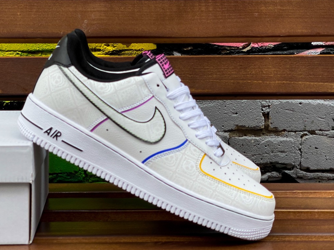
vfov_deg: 18.4
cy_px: 119
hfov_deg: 24.4
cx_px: 148
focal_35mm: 80
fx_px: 772
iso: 20
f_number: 2.2
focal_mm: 7.5
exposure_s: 1/460
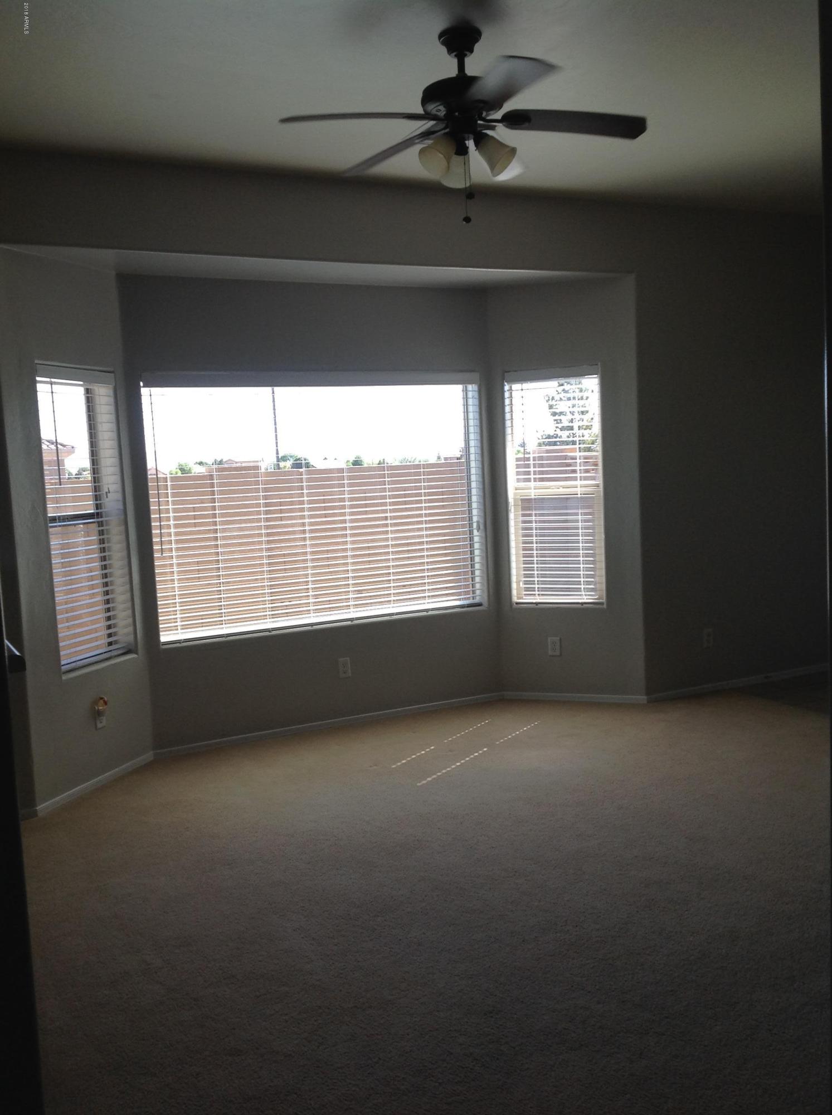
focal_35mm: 35
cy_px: 558
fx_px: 1125
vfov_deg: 52.7
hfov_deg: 40.6
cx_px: 416
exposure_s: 1/203
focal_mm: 4.28
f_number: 2.4
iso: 50
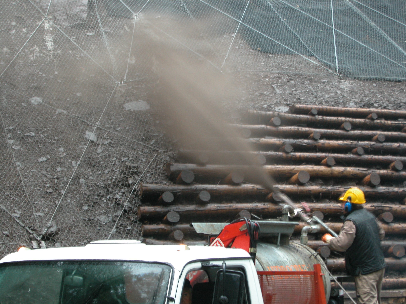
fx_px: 809
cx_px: 203
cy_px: 152
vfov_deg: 21.3
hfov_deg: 28.2
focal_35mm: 69
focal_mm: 17.5
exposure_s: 1/6.8
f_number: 4.2
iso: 100
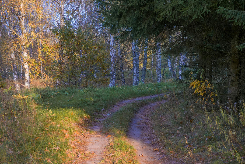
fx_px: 565
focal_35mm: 83
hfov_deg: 24.5
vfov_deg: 16.5
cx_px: 122
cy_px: 82
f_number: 8
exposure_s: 1/60
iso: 200
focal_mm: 55
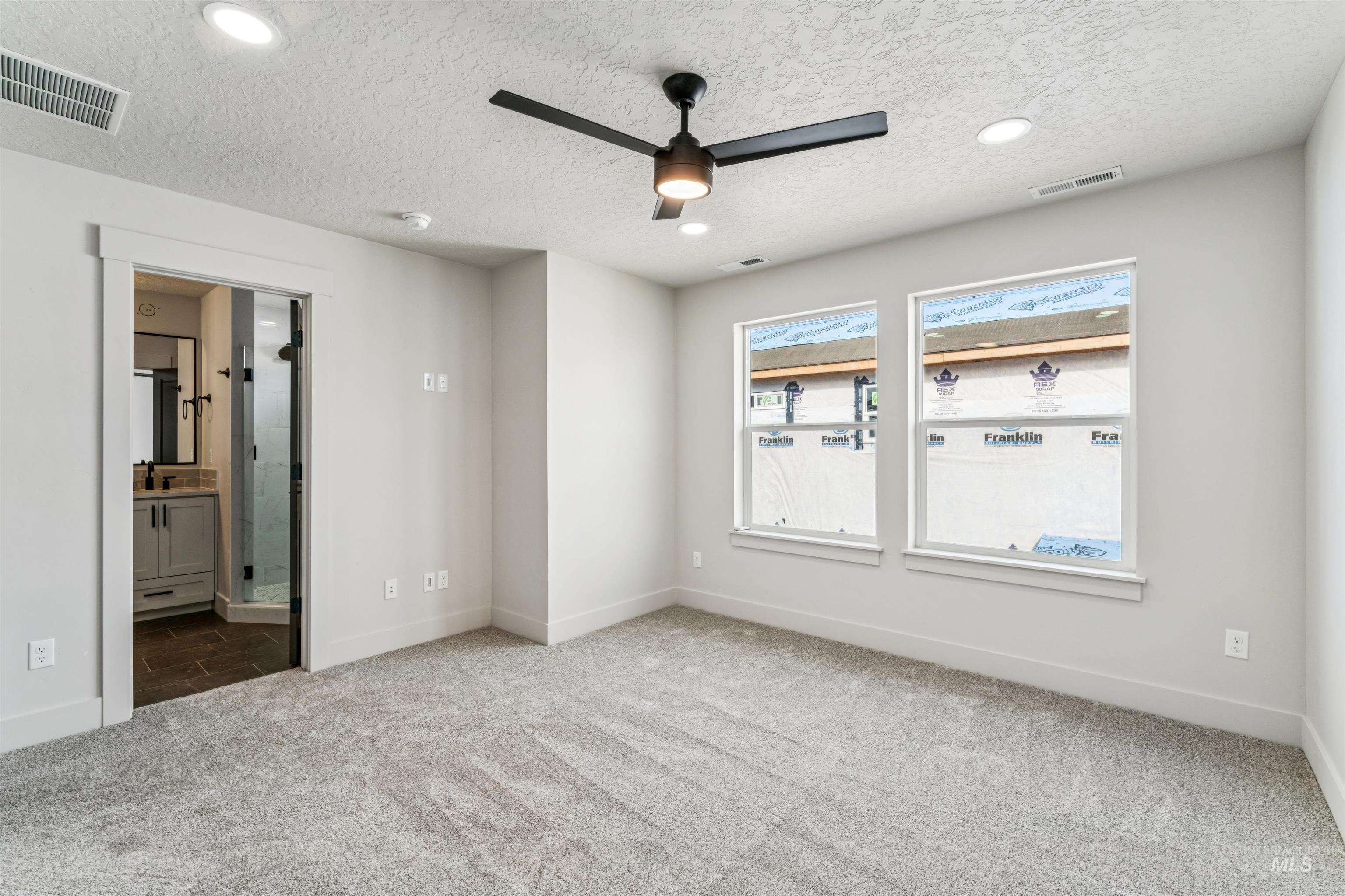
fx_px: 590
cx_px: 672
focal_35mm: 16
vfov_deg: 74.4
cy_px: 448
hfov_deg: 97.5
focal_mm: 15.8
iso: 400
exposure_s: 1/30
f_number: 13
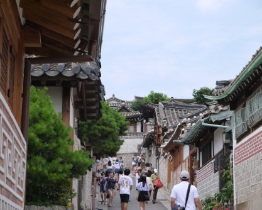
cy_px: 105
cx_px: 136
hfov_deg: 21.7
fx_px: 683
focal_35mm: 88
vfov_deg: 17.5
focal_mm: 42
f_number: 8
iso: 160
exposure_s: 1/320
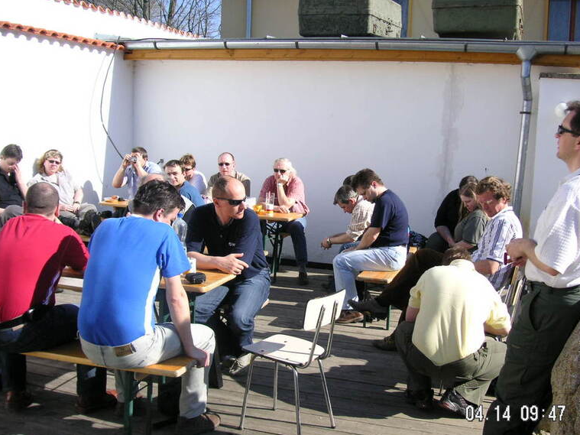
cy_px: 229
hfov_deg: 47.9
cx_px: 303
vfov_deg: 36.8
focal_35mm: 39
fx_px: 653
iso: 50
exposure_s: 1/750
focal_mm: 6.1
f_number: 2.8
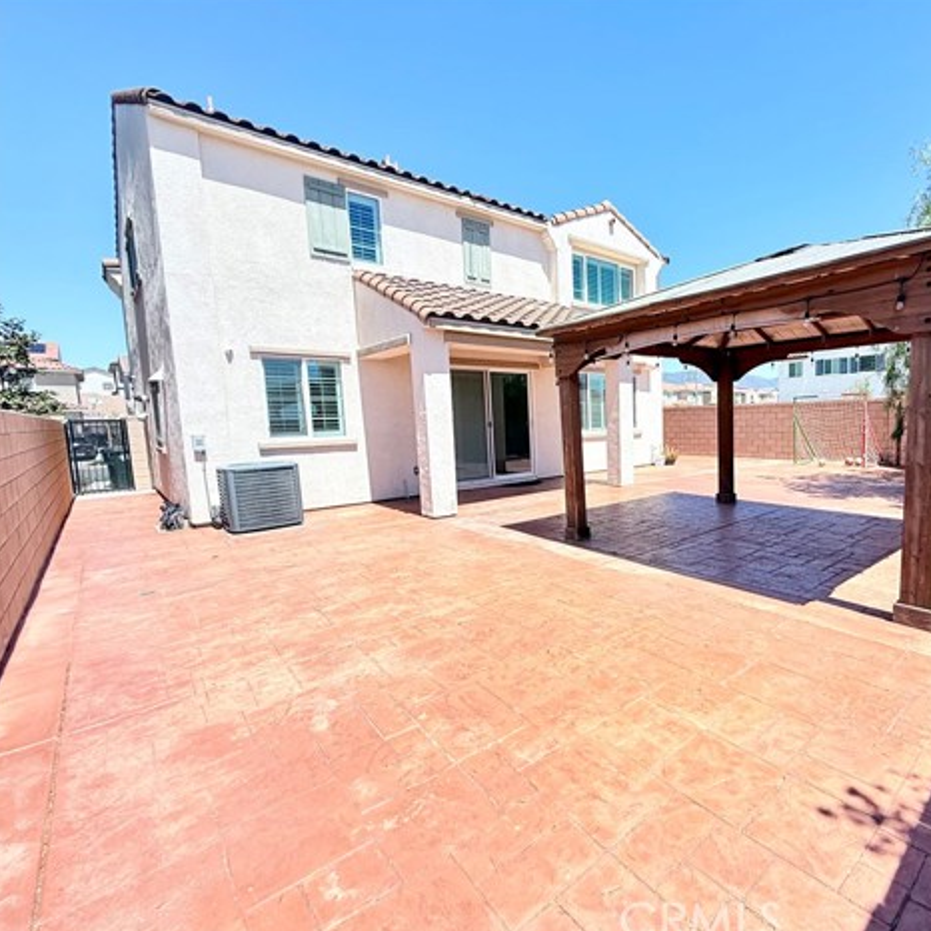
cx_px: 617
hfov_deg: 81.3
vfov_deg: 84.0
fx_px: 517
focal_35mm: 17
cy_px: 469
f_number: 2.2
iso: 50
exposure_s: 1/1017
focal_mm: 2.22
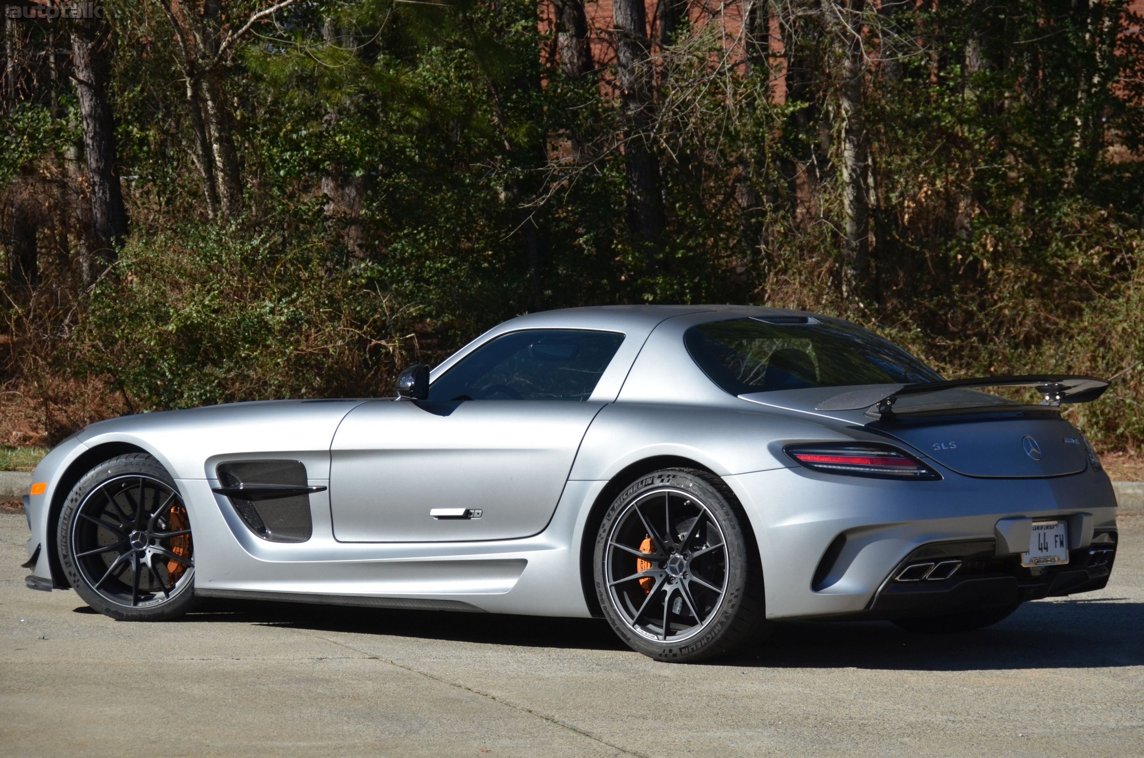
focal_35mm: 142
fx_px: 4519
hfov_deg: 14.4
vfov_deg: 9.6
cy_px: 379
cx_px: 572
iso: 400
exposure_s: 1/1600
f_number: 7.1
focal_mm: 95
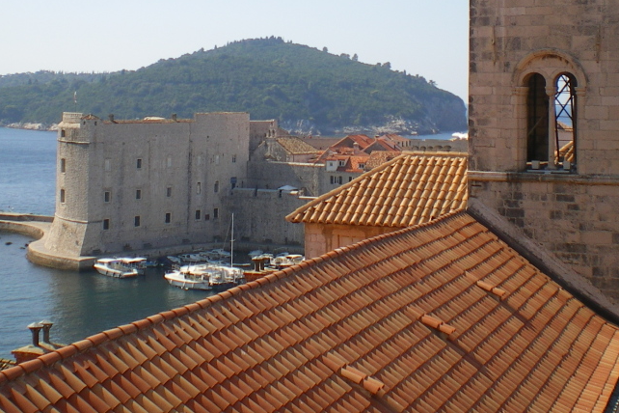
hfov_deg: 28.8
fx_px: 1204
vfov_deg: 19.0
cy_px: 20
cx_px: 310
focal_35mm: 70
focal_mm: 6.3
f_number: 4.6
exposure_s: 1/500
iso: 50
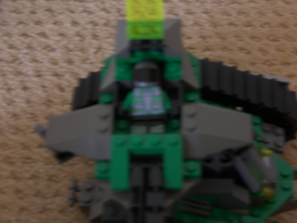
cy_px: 112
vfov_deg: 12.7
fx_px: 1004
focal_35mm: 117
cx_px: 148
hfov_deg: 16.8
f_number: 4
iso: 100
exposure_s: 1/2
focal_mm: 24.6
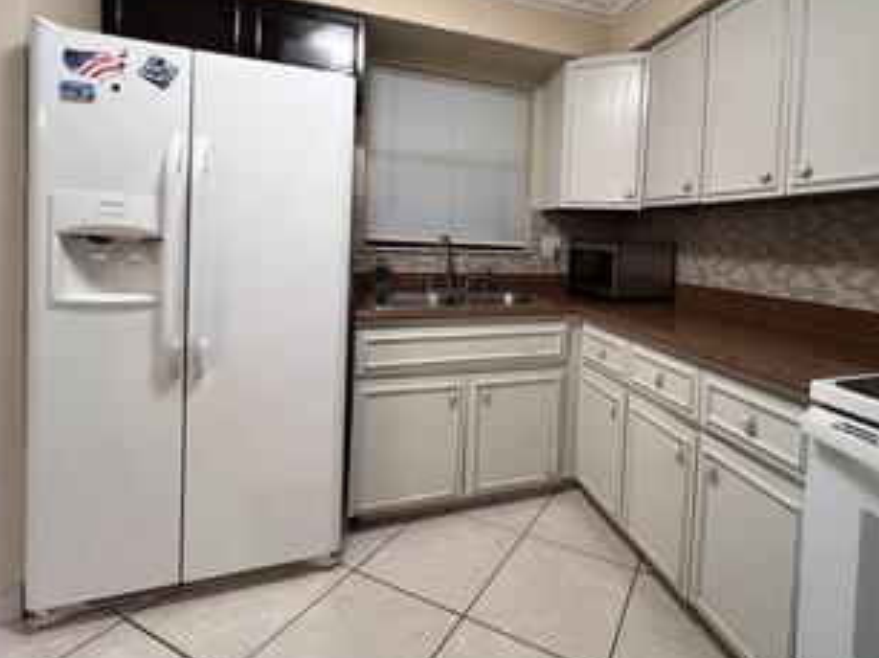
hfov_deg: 89.6
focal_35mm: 17
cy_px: 259
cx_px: 537
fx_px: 431
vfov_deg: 73.7
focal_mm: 1.57
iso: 250
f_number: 1.8
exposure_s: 1/60
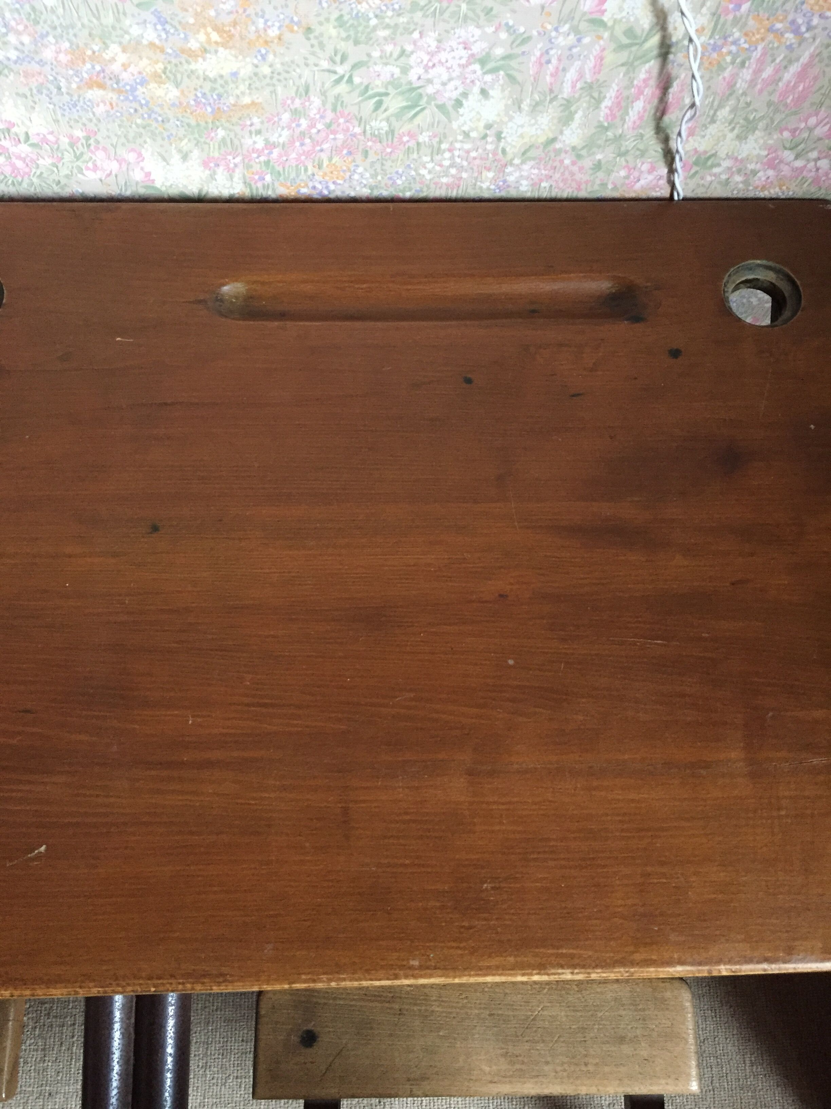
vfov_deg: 61.7
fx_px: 928
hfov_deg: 48.2
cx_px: 416
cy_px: 554
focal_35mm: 29
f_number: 2.2
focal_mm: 4.15
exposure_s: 1/20
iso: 250
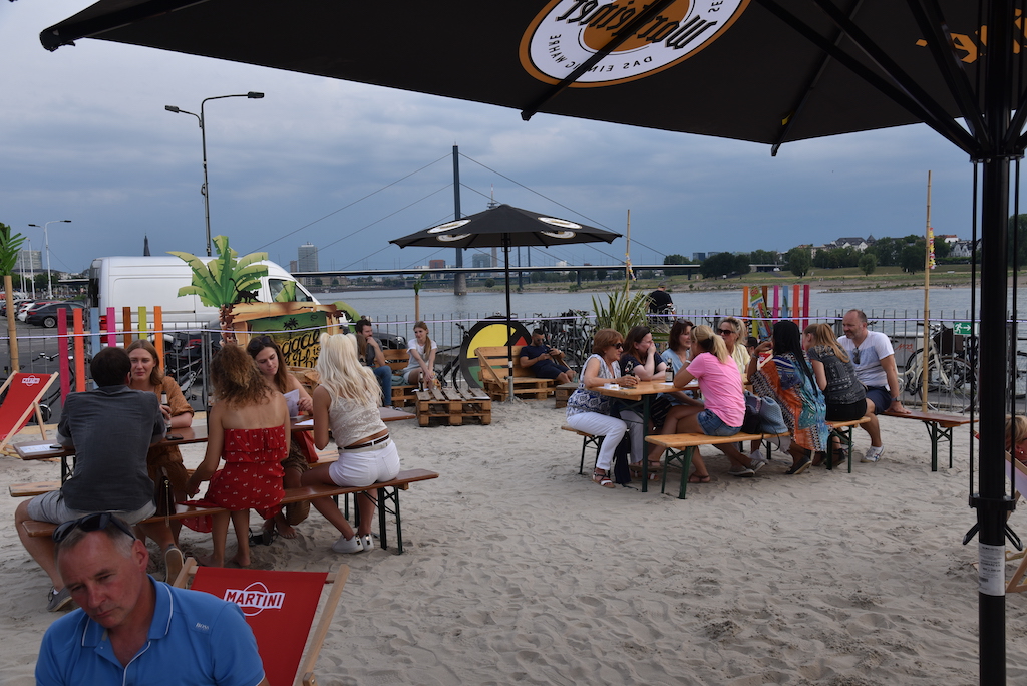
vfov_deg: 38.9
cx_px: 514
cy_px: 343
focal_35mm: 34
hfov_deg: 55.8
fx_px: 970
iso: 250
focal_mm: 34
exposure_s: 1/250
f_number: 8
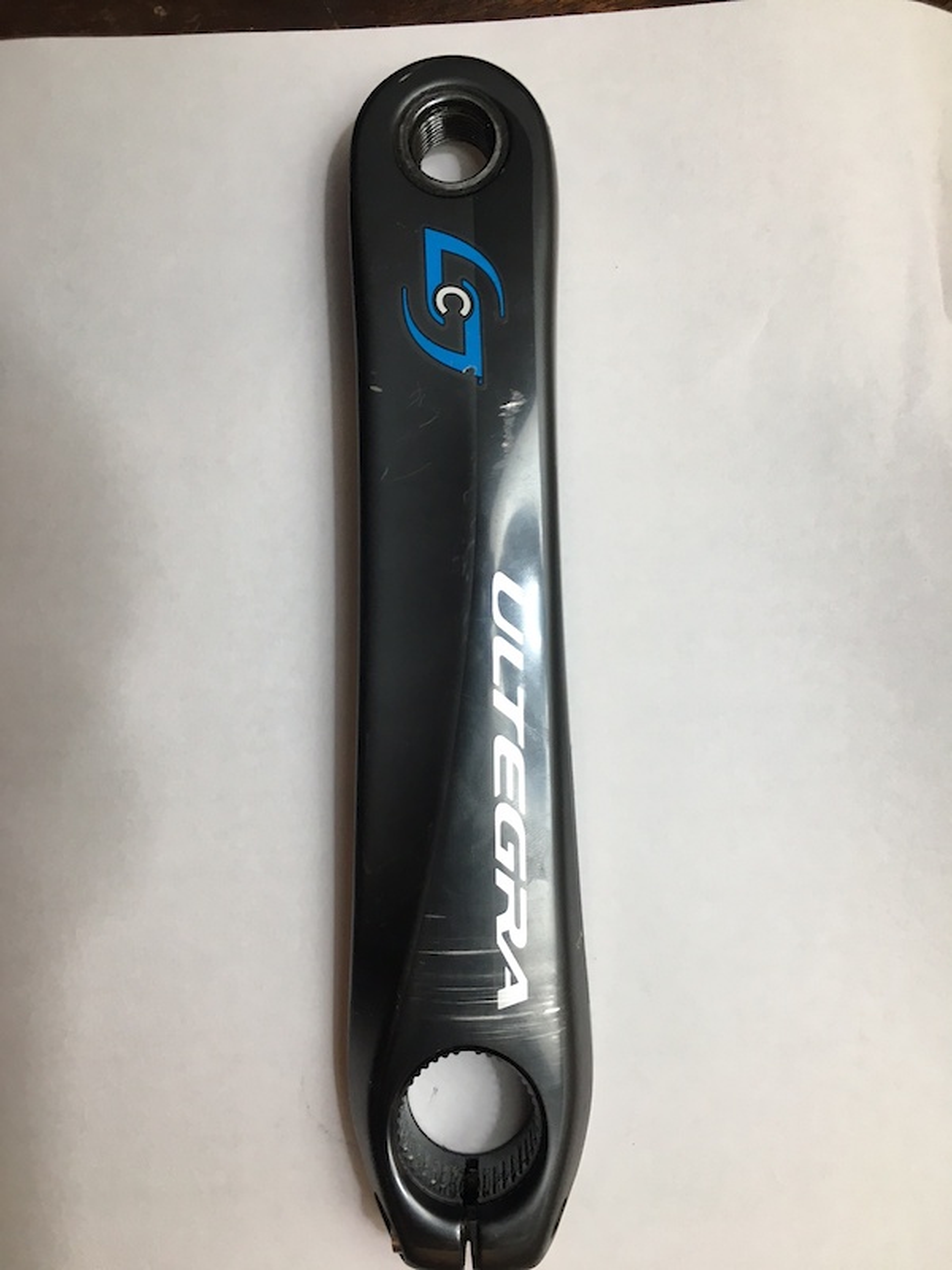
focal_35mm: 29
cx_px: 476
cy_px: 635
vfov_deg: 61.7
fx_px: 1063
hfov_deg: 48.2
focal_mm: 4.15
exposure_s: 1/30
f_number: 2.2
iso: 50
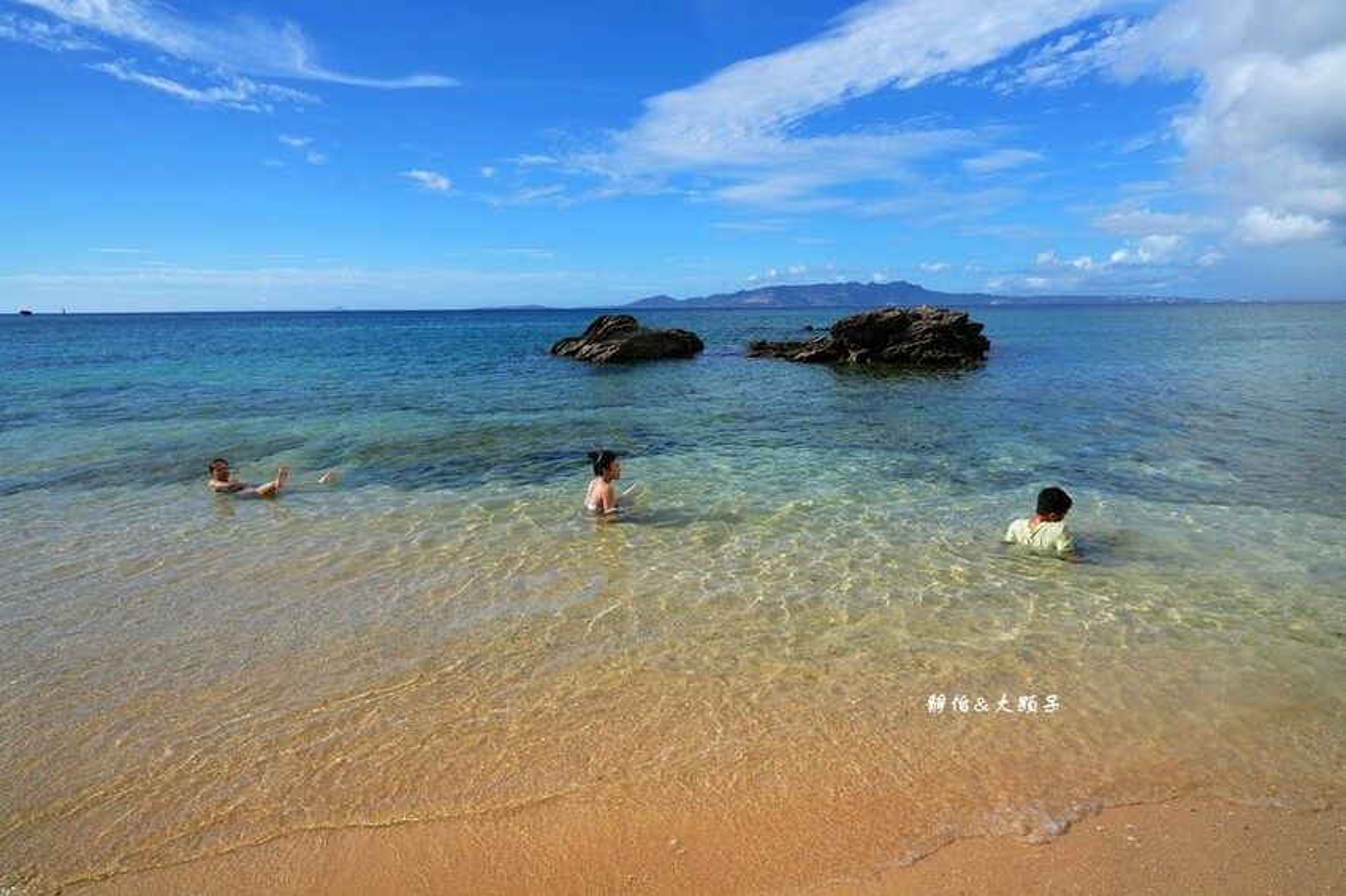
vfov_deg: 59.5
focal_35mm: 21
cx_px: 673
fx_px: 785
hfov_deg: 81.2
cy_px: 448
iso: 160
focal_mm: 21
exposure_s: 1/1000
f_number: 8
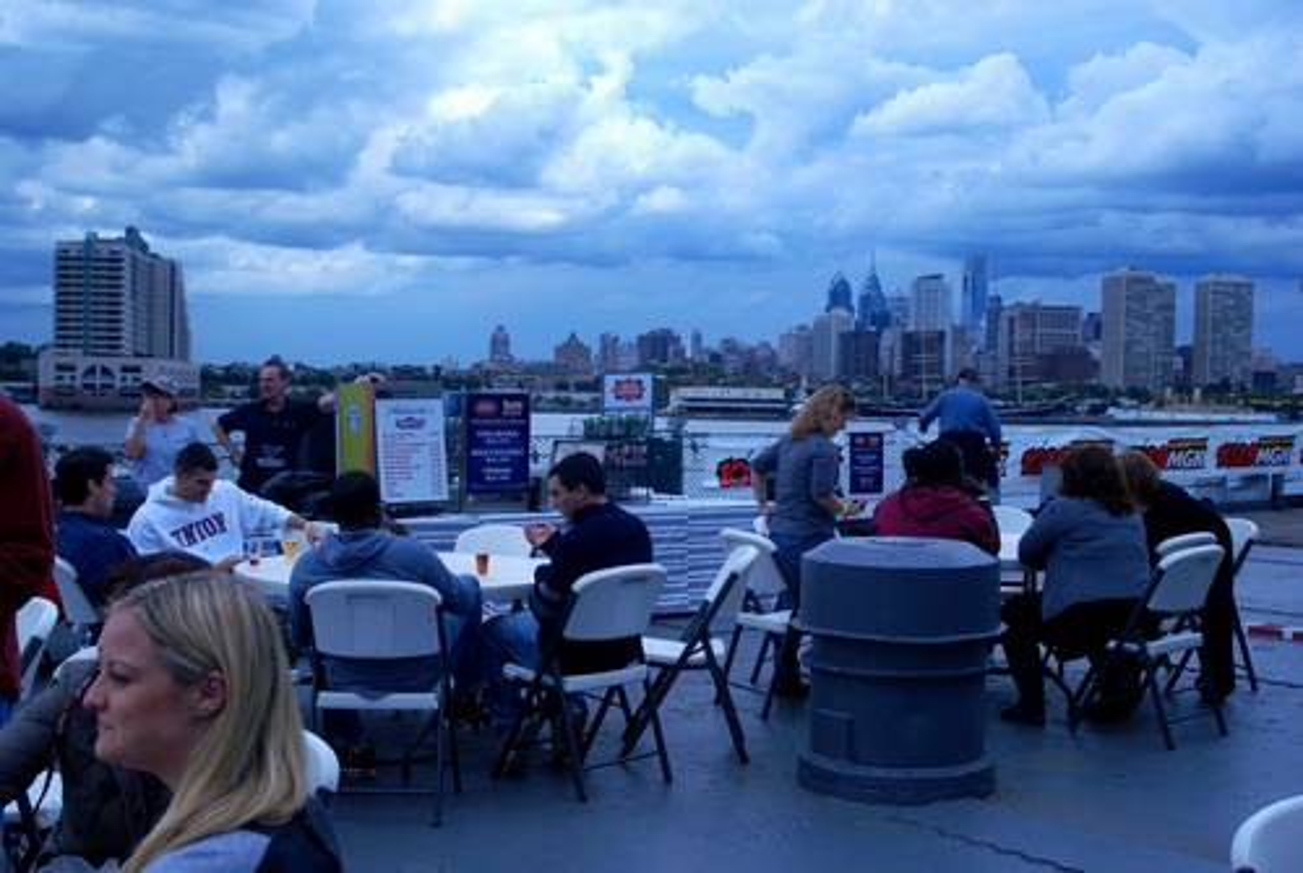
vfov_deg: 30.0
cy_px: 436
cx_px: 652
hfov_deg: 43.5
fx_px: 1631
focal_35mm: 45
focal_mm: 30
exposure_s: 1/1000
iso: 200
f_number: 7.1
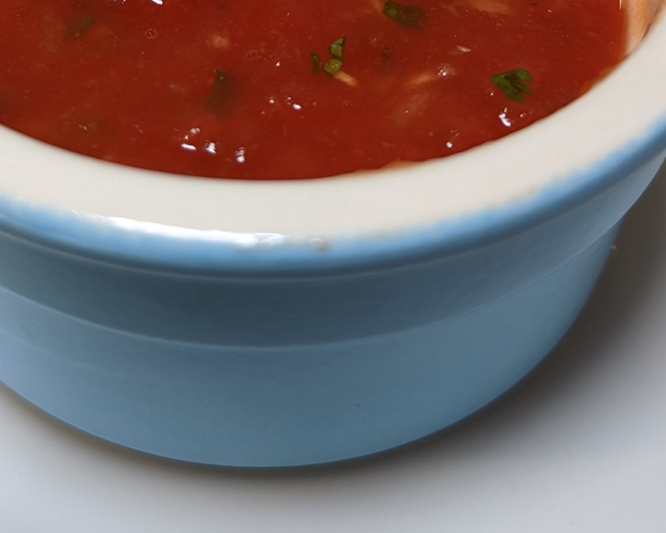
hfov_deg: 29.5
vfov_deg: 22.3
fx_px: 1261
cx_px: 260
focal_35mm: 64
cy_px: -75
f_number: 1.85
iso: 102
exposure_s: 1/116
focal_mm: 6.81
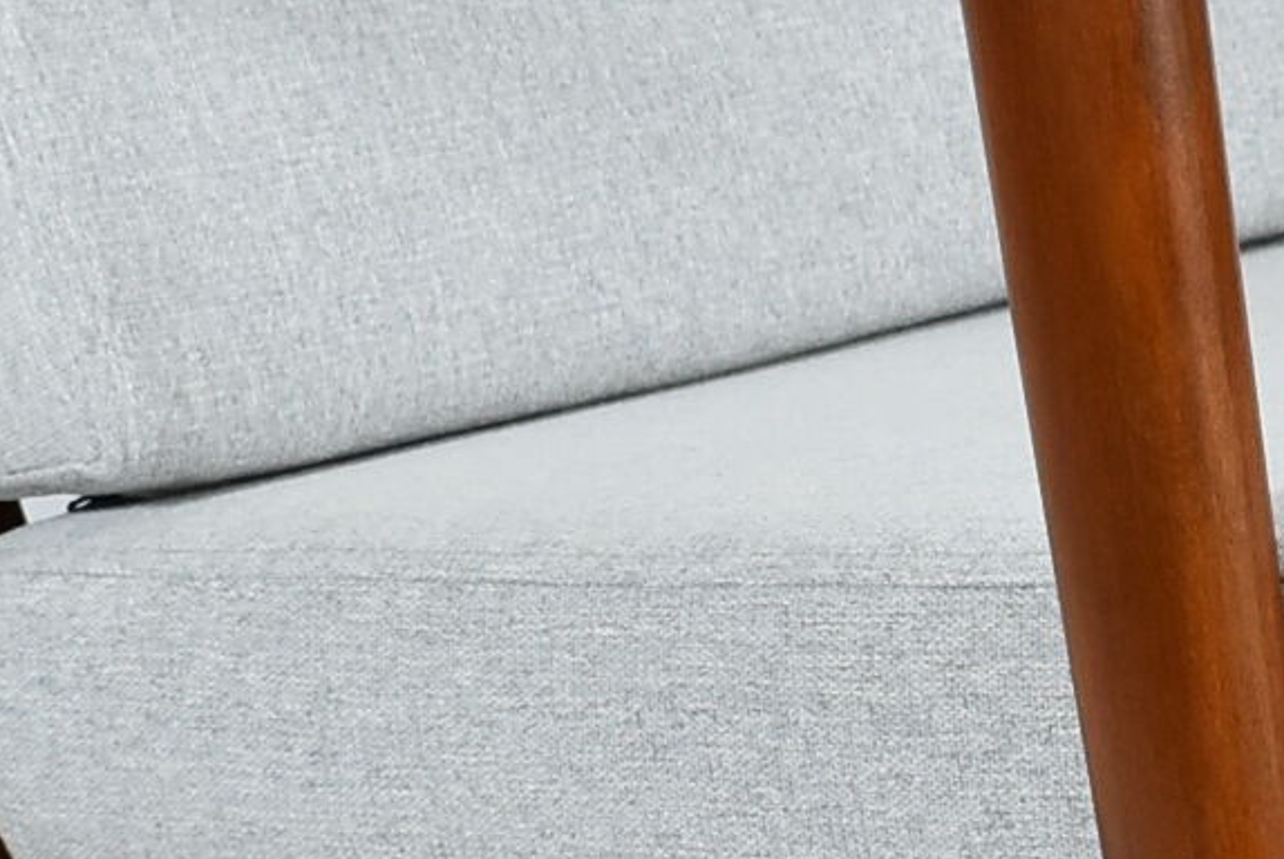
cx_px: 1125
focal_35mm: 219
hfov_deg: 9.4
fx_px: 7819
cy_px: 548
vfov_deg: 6.3
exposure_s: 1/125
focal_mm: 28
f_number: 5
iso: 800
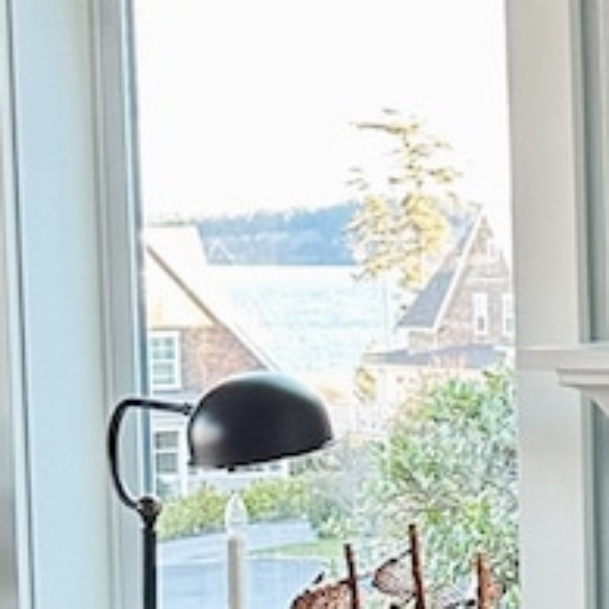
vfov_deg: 12.3
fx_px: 2826
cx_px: 1212
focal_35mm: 142
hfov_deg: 11.2
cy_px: 389
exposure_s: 1/120
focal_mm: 6.86
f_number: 1.8
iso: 125
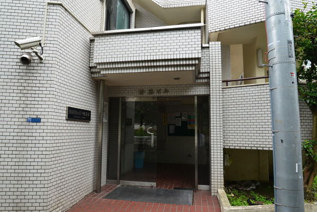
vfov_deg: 53.2
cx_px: 158
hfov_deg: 73.7
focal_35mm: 24
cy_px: 106
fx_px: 211
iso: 400
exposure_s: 1/40
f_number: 10
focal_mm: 24
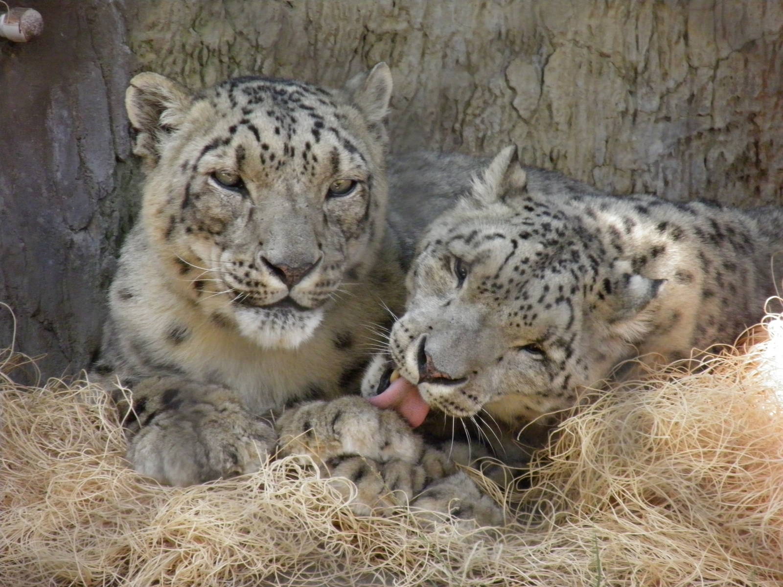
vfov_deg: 2.9
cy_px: 294
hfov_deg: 3.8
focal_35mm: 520
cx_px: 392
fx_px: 11762
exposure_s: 1/125
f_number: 4.7
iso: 400
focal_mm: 93.4
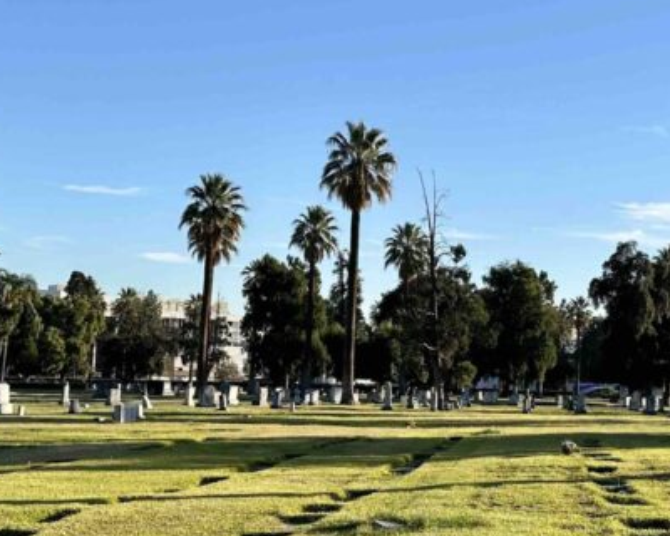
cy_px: 295
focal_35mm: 60
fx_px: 1190
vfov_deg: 25.4
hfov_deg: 30.4
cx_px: 566
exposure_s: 1/3155
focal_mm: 6.86
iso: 80
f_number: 1.78
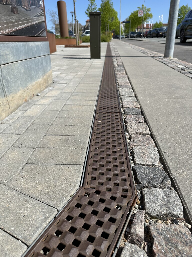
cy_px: 128
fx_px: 177
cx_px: 96
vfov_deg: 71.6
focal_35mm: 24
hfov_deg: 56.8
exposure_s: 1/5848
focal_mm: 6.86
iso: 80
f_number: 1.78
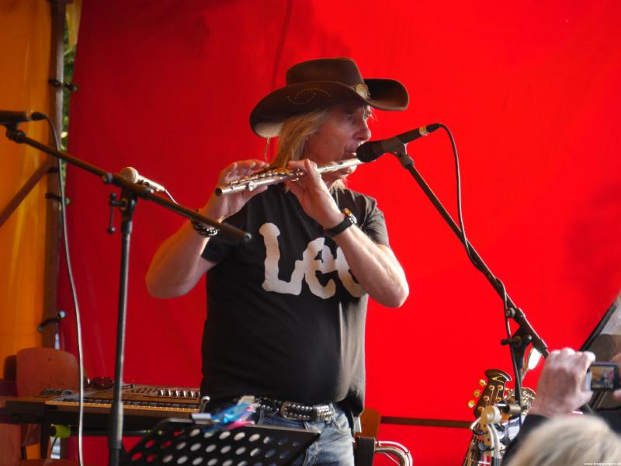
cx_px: 310
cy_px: 233
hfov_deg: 7.6
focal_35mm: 262
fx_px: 4700
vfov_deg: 5.7
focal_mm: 131
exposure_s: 1/250
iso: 1600
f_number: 5.8
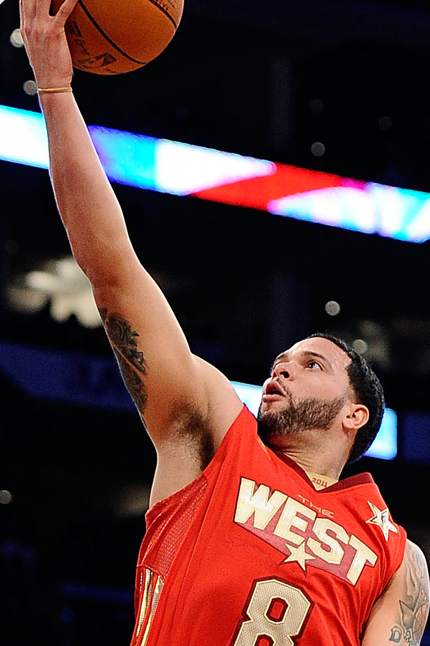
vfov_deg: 10.2
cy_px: 718
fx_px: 3566
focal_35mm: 199
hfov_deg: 6.9
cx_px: 216
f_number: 2.8
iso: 3200
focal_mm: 70
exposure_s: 1/1000
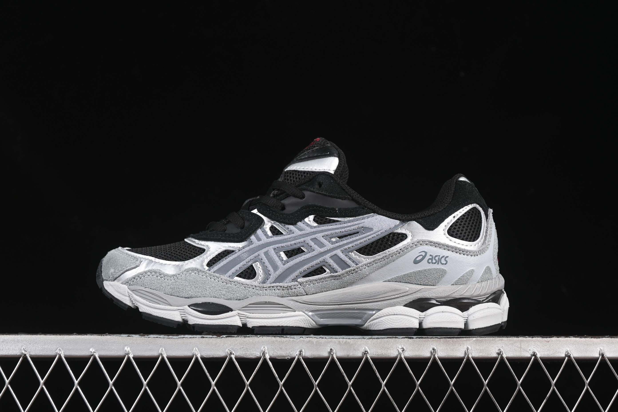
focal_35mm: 75
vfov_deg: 18.2
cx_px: 309
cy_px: 206
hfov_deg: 27.0
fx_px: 1287
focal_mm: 50
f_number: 6.3
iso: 160
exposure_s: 1/60
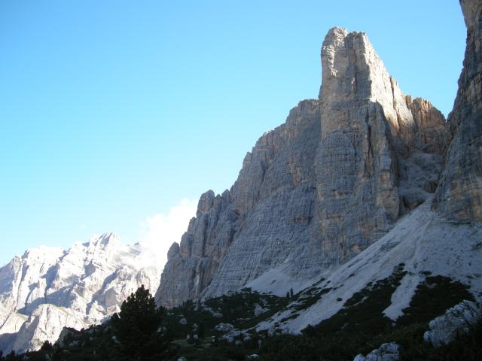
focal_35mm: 37
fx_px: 515
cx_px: 241
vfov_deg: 38.7
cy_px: 180
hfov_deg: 50.1
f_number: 2.8
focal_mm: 7.9
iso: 64
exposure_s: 1/270
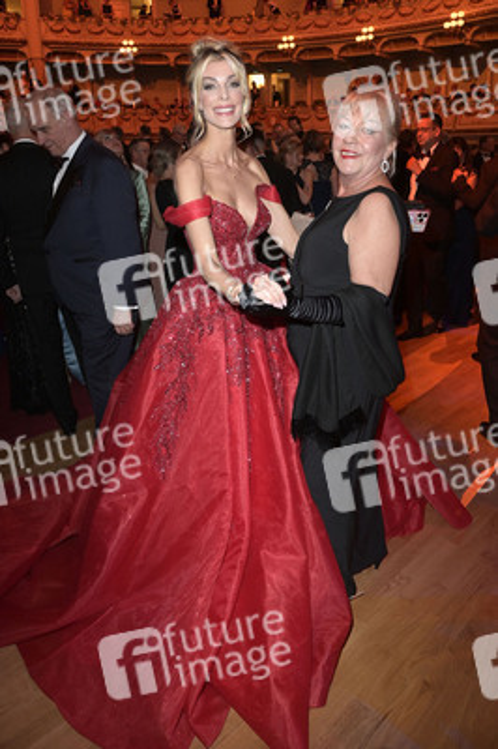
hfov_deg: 53.1
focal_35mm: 24
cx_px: 249
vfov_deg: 73.8
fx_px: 499
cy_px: 374
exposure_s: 1/125
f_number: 5
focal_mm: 24
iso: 4000
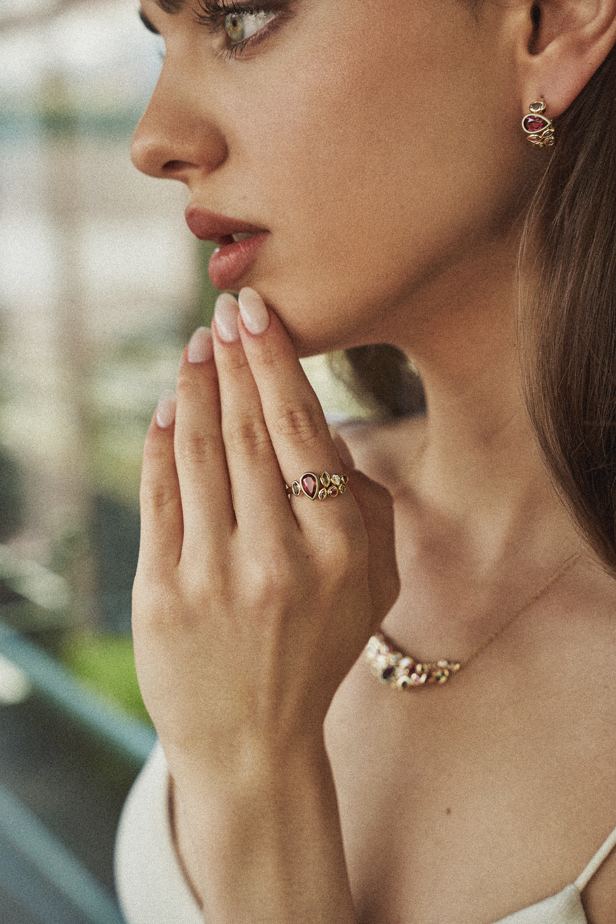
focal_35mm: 62
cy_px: 462
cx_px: 308
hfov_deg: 22.0
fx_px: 1581
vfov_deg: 32.6
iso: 125
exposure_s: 1/320
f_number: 4.5
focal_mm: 61.6
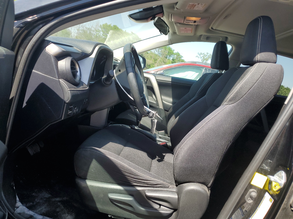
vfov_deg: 53.1
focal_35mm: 26
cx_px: 146
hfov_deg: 67.3
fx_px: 220
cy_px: 110
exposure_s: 1/714
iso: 50
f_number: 1.5
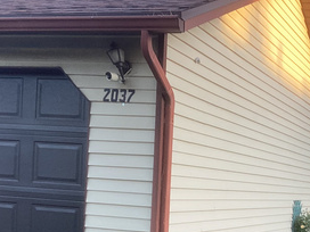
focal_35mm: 73
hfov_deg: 25.9
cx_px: 272
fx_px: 654
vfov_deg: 19.6
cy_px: 229
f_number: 2.4
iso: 50
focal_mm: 3.3
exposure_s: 1/120
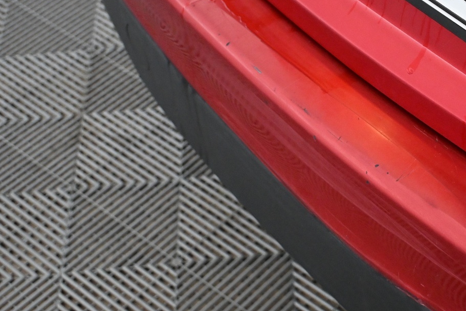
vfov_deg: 16.8
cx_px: 382
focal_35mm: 81
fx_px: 1053
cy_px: 101
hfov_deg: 24.5
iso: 3200
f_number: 4.8
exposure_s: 1/100
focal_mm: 30.5
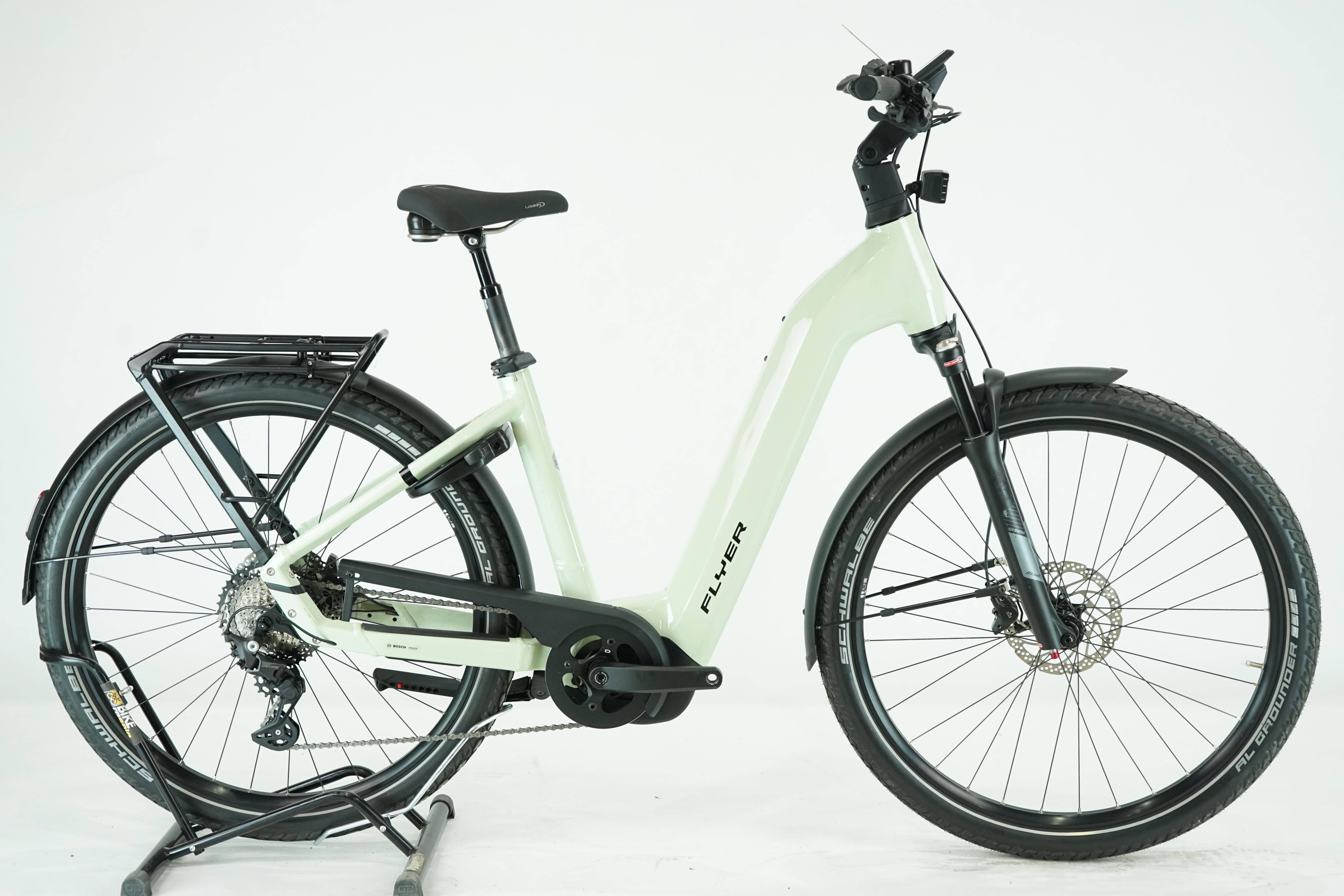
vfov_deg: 26.5
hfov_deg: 38.9
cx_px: 672
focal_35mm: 51
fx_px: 1904
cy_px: 448
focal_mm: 51
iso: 1600
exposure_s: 1/200
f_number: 4.5
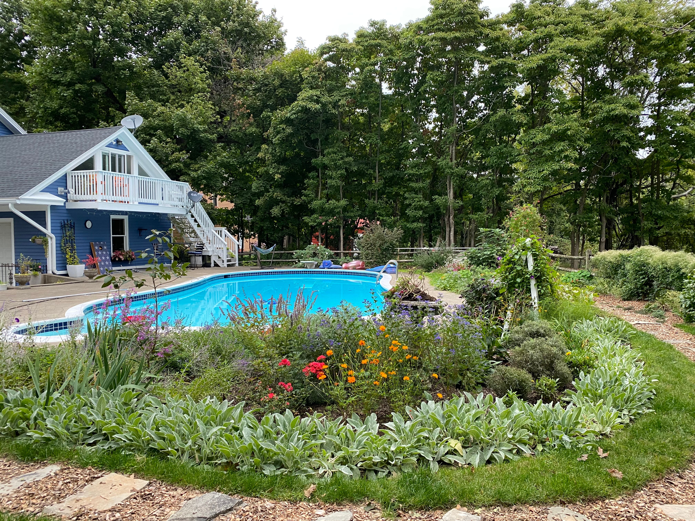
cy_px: 260
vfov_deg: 53.1
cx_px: 348
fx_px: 522
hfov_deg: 67.3
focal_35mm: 26
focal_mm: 4.25
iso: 125
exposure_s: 1/84
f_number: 1.8
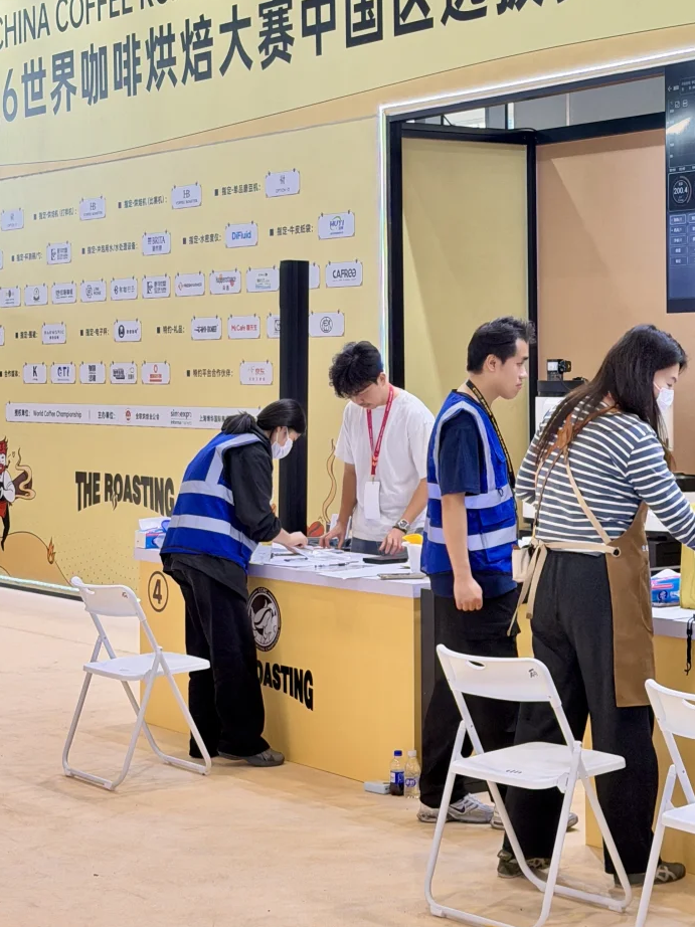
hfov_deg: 19.6
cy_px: 353
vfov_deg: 25.9
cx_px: 461
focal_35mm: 75
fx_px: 2009
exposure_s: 1/100
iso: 100
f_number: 1.78
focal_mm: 6.76
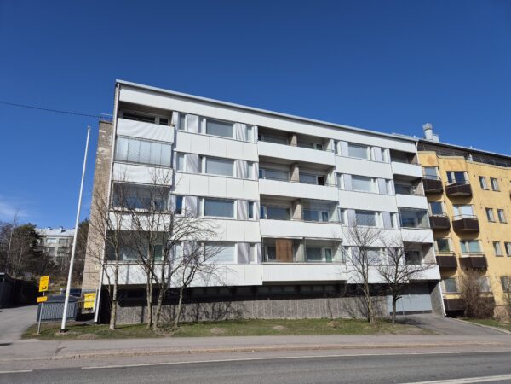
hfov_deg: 73.9
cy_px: 192
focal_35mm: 23
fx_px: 340
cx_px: 256
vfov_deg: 58.9
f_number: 1.8
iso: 25
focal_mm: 5.4
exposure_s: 1/3376
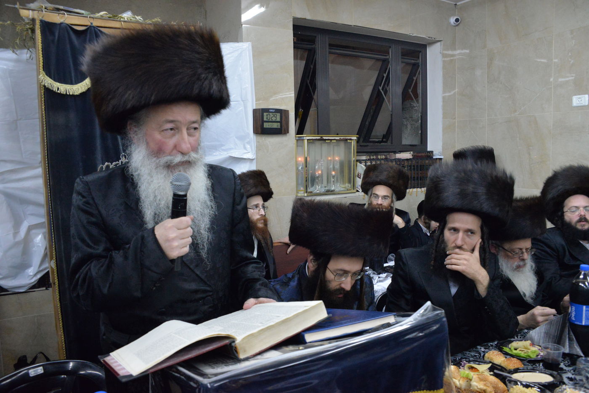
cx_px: 294
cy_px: 196
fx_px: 458
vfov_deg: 46.4
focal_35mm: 28
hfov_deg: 65.5
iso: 6400
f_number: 5.6
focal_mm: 28
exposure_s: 1/125
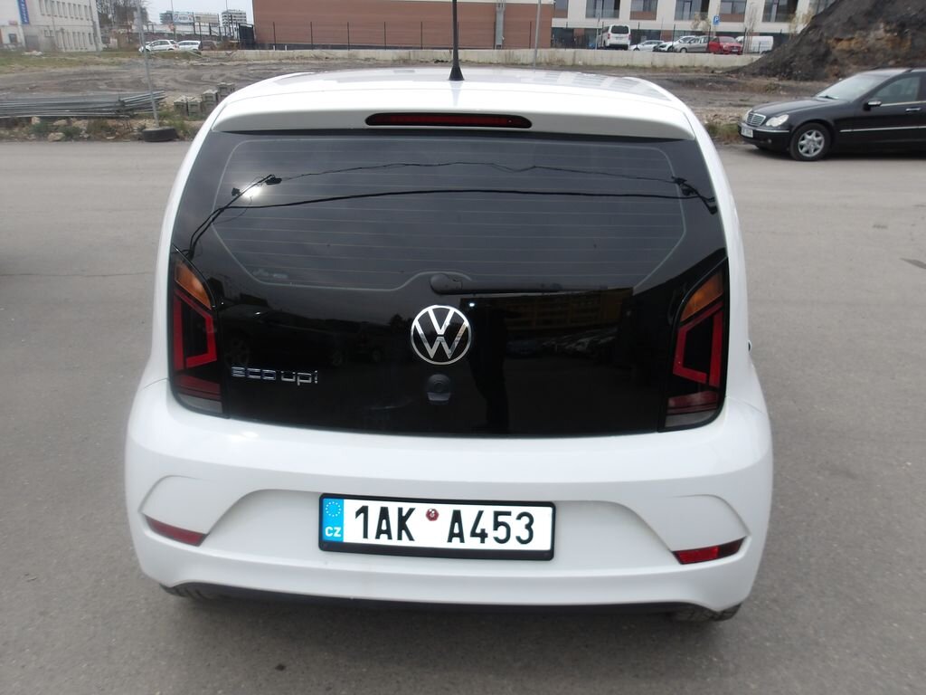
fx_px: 722
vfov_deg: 51.4
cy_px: 348
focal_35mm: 27
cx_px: 463
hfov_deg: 65.3
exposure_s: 1/898
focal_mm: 4.9
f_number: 3
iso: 100
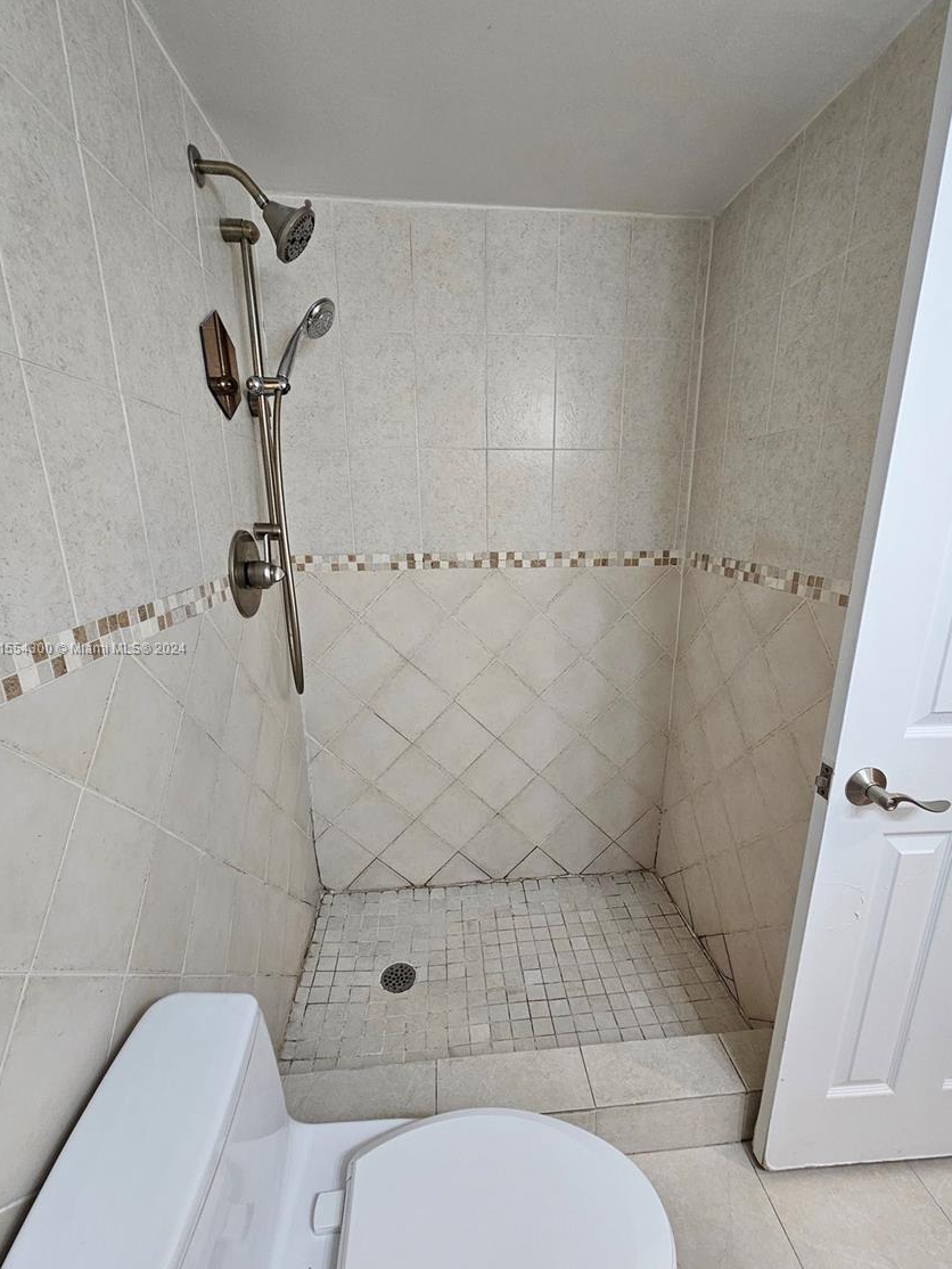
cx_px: 490
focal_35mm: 14
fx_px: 513
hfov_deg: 85.7
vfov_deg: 102.0
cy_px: 649
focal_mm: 2.2
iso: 160
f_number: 2.2
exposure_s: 1/60
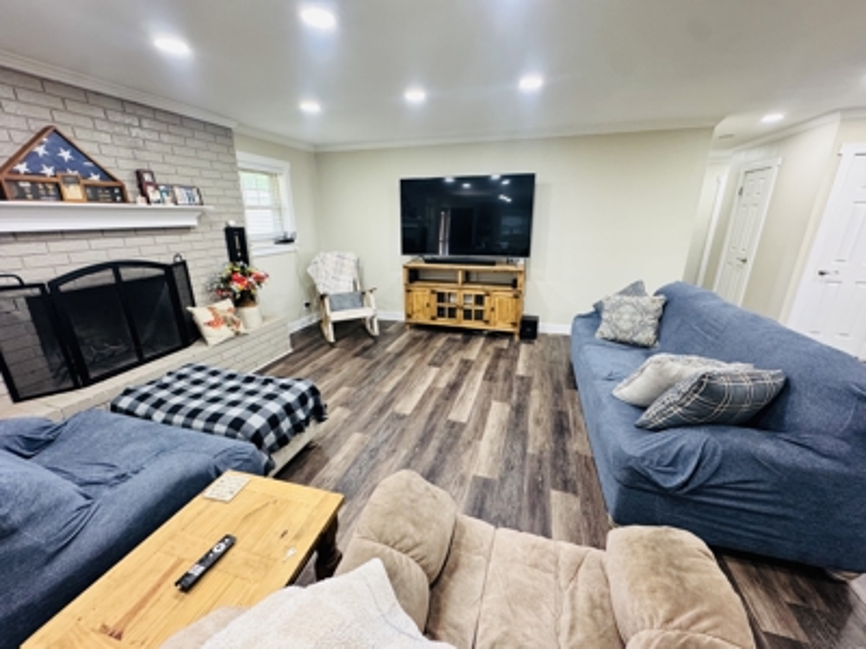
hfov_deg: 102.1
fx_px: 350
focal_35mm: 14
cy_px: 324
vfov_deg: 85.7
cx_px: 433
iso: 320
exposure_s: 1/60
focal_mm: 2.22
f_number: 2.2
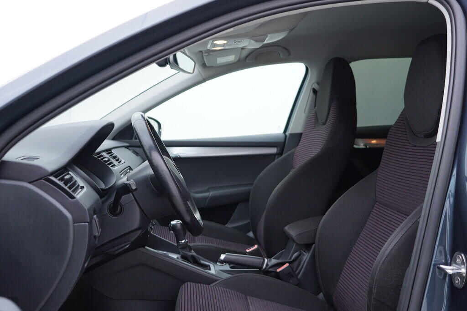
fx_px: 467
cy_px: 156
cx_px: 234
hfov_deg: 53.1
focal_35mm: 36
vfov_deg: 36.9
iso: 125
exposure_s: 1/50
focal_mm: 24
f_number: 3.2
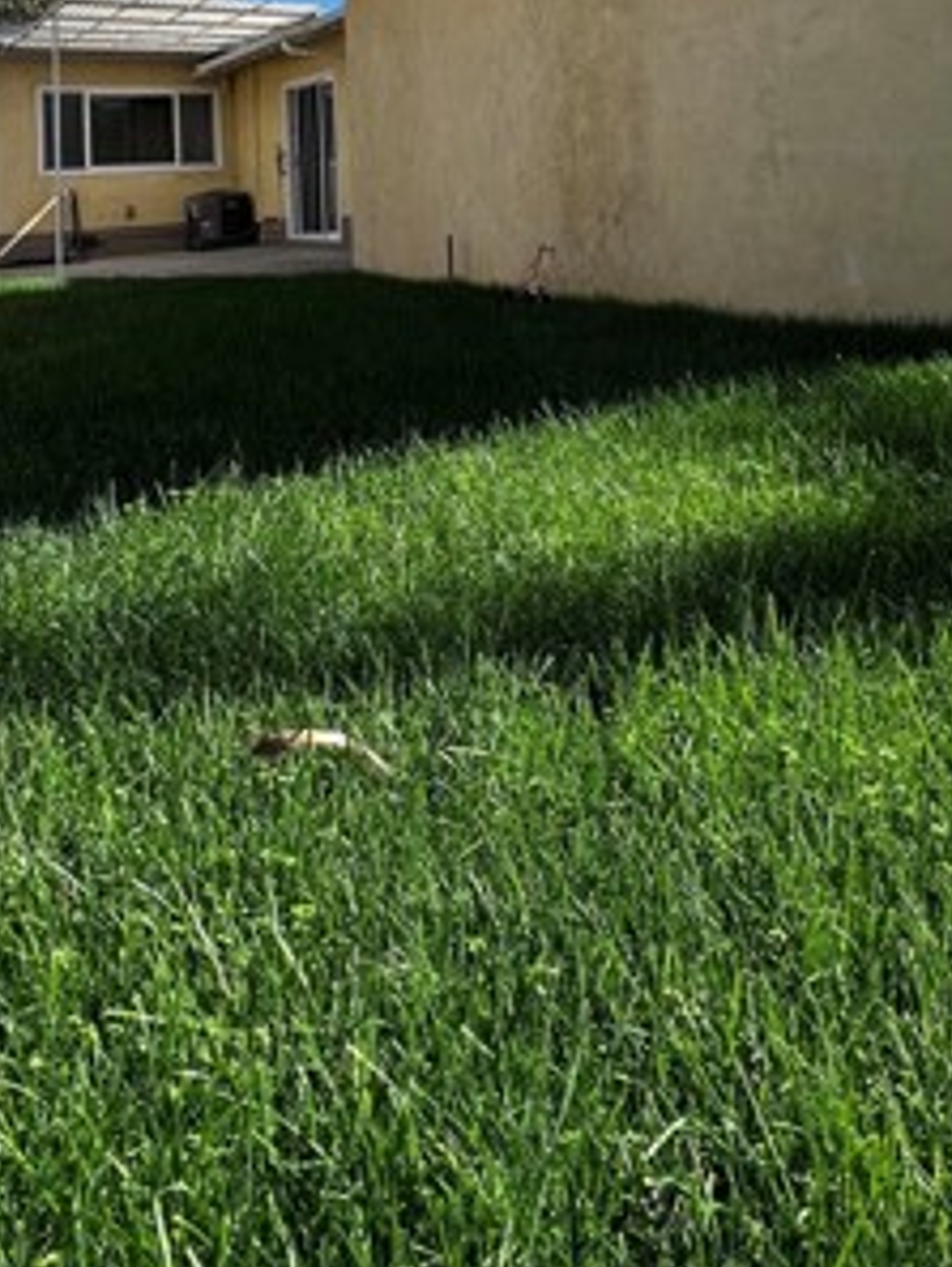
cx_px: 589
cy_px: 132
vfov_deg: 55.3
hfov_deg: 49.3
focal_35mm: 28
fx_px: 1026
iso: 32
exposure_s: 1/809
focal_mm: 1.57
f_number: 1.8
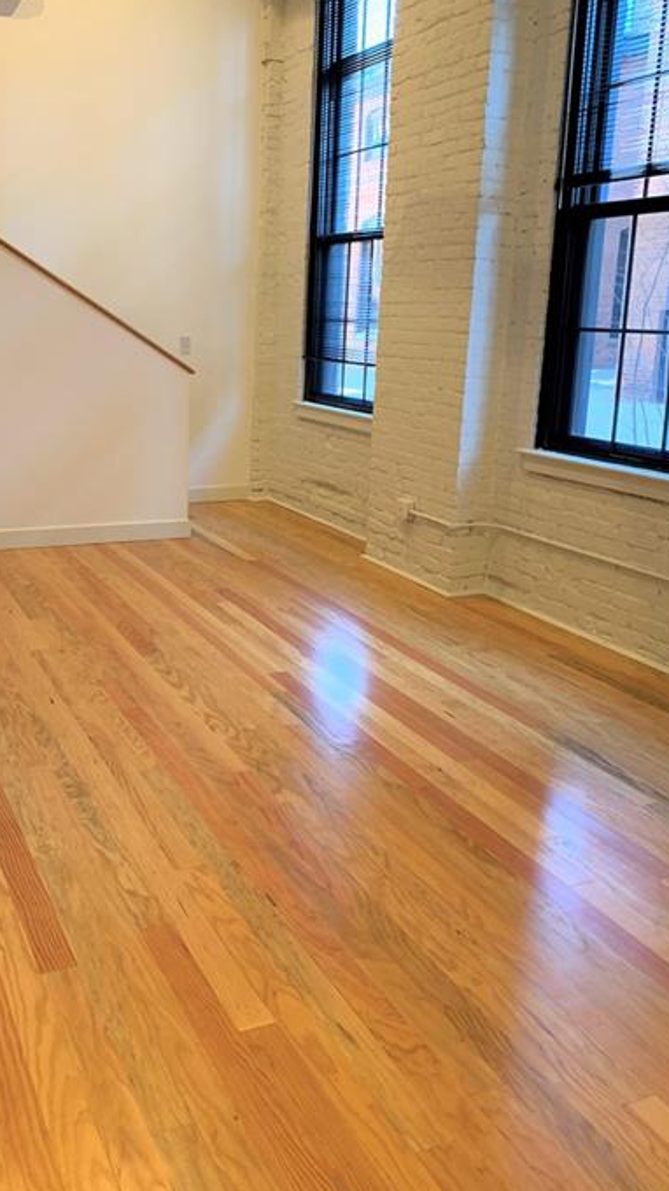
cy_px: 552
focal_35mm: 32
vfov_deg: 61.0
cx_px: 245
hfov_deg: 36.4
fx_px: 1010
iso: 160
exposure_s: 1/60
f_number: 1.8
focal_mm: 4.25
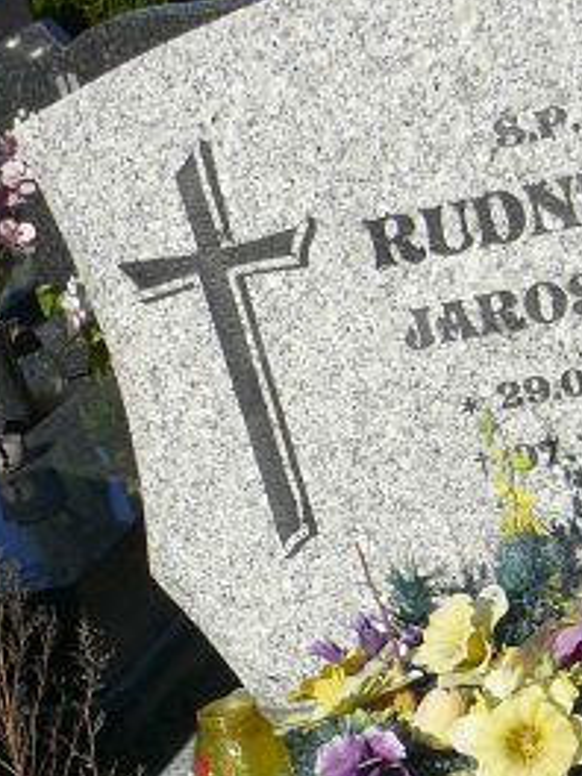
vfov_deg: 17.3
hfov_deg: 13.6
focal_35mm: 109
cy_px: 920
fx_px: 2443
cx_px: 335
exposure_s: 1/500
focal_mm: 6.7
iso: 80
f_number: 5.6
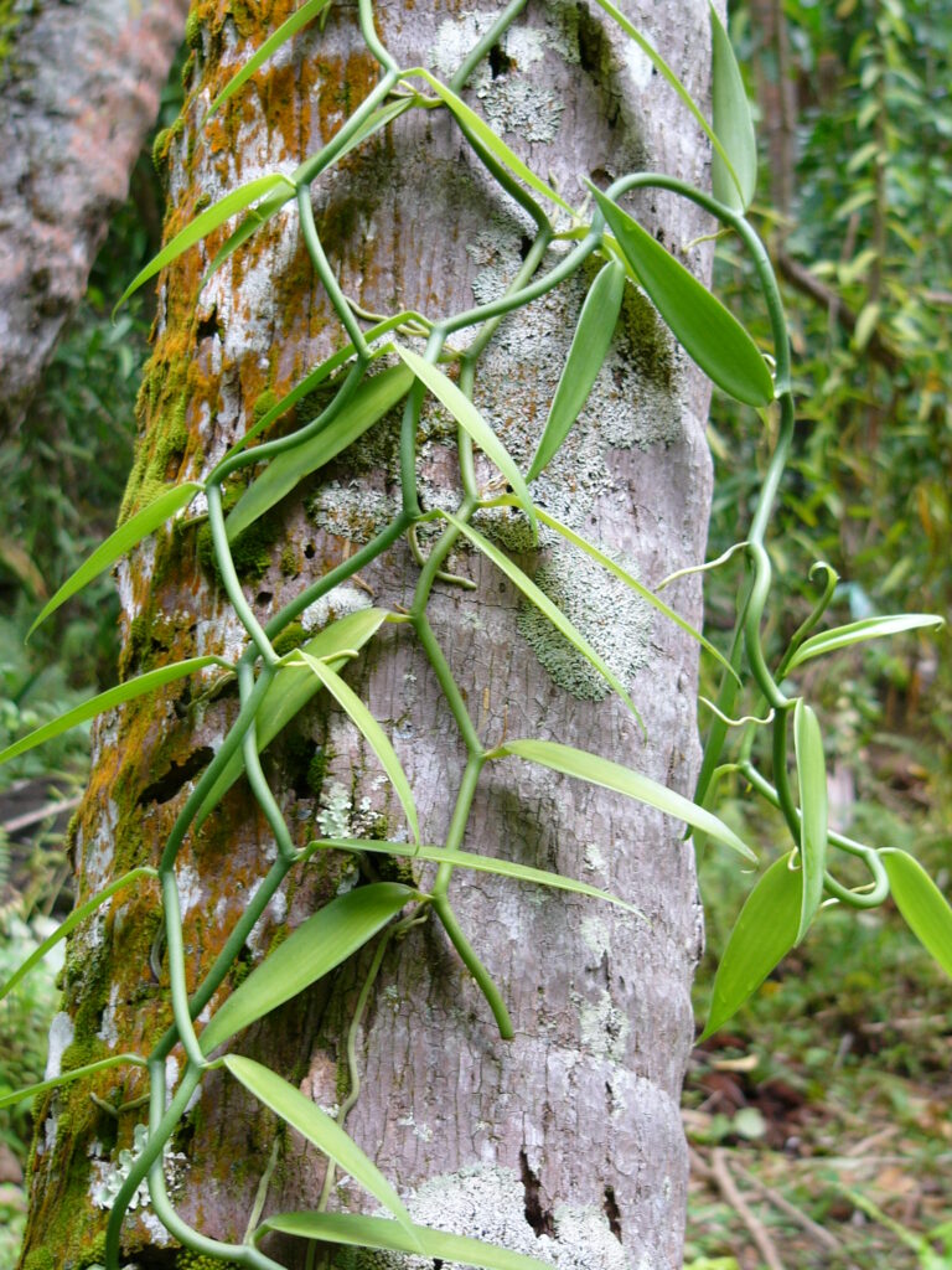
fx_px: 2860
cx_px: 476
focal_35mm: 78
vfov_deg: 25.0
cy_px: 635
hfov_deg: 18.9
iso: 75
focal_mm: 13
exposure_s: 1/60
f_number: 2.8
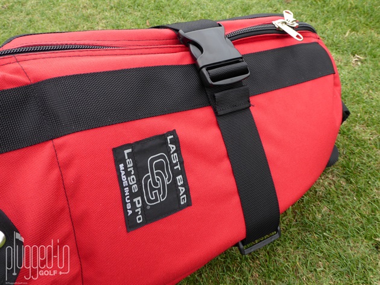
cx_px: 190
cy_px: 142
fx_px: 461
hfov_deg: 44.8
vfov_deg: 34.3
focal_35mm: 42
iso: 80
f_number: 3.8
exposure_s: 1/125
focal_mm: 7.2
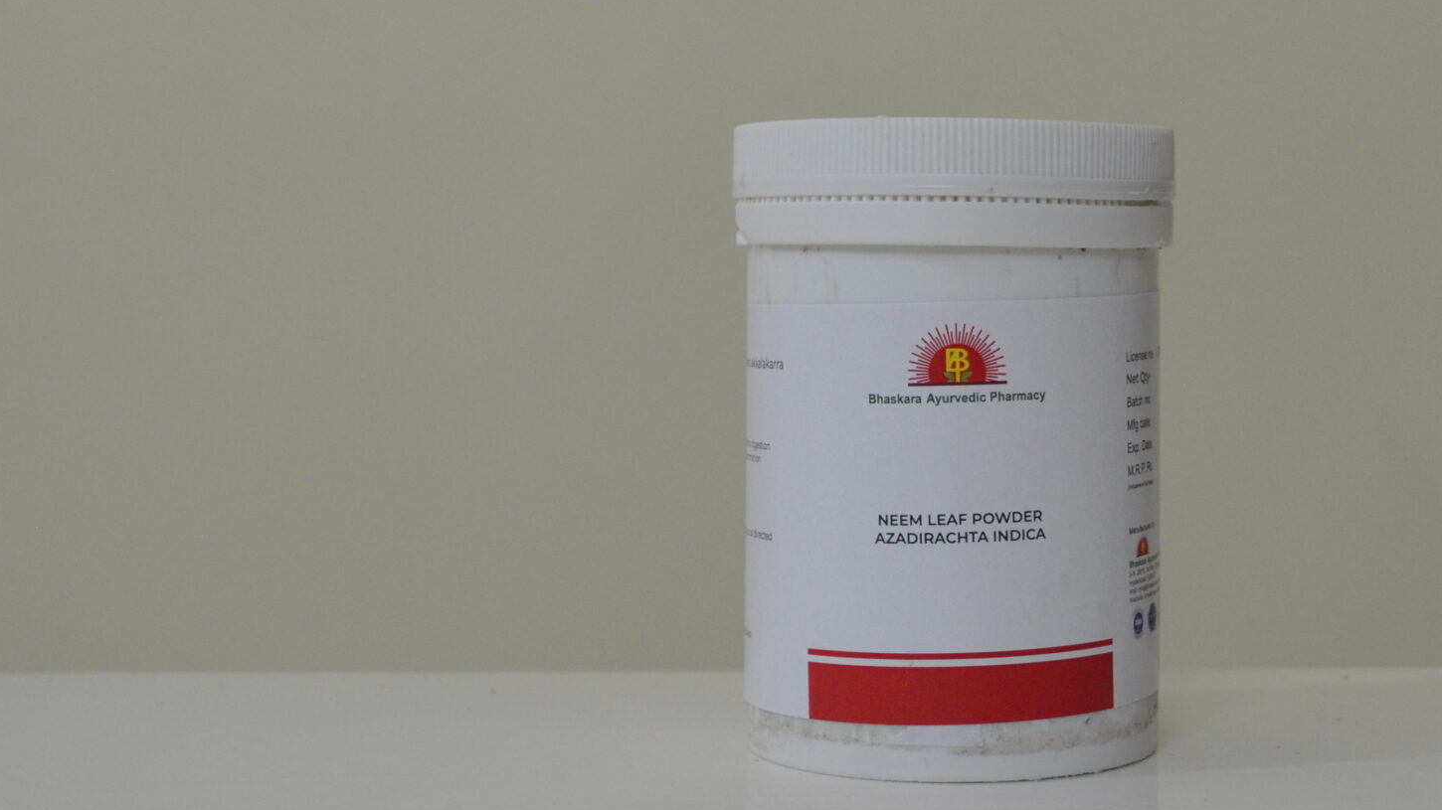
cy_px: 264
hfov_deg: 29.2
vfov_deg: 16.7
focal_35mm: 72
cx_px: 902
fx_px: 2752
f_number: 4.2
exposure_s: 1/40
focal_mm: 26
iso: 800
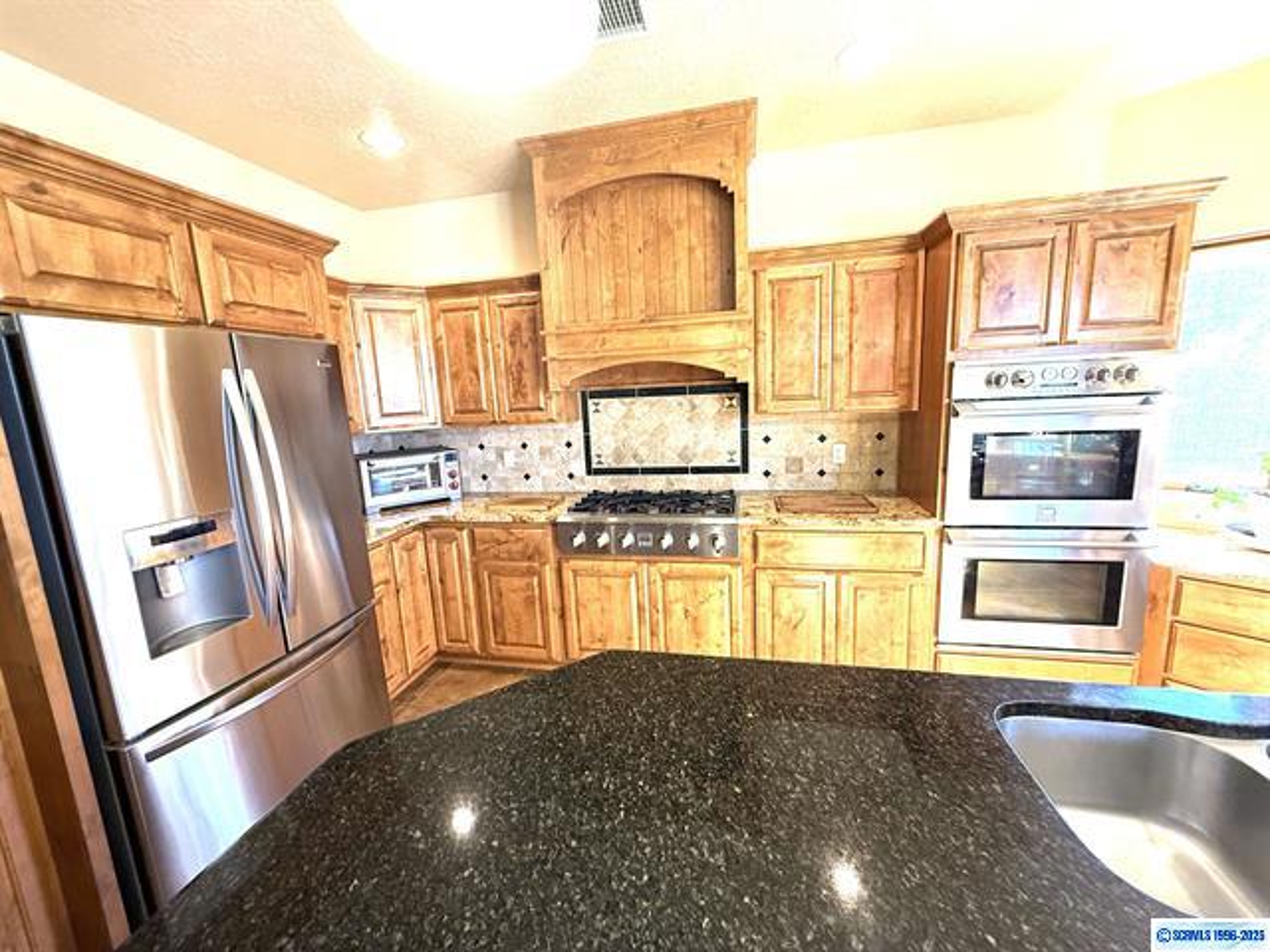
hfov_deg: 102.1
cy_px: 476
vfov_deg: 85.7
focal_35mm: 14
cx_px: 635
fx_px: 514
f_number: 2.2
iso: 250
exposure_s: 1/60
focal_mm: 2.22
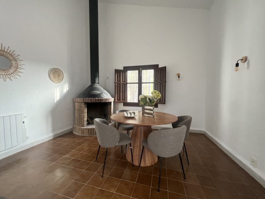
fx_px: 100
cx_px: 132
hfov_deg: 106.2
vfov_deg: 89.9
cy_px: 100
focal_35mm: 13
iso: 250
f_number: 1.8
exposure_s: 1/60
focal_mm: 1.57
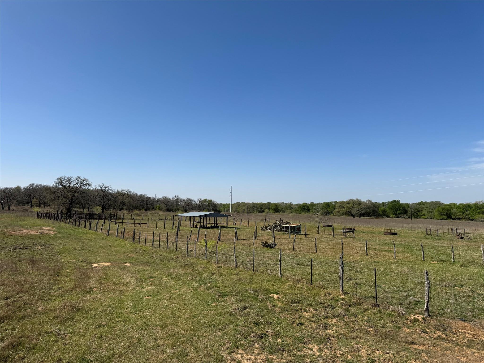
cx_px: 242
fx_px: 336
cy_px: 182
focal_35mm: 24
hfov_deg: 71.6
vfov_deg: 56.8
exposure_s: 1/6410
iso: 80
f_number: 1.78
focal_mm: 6.76
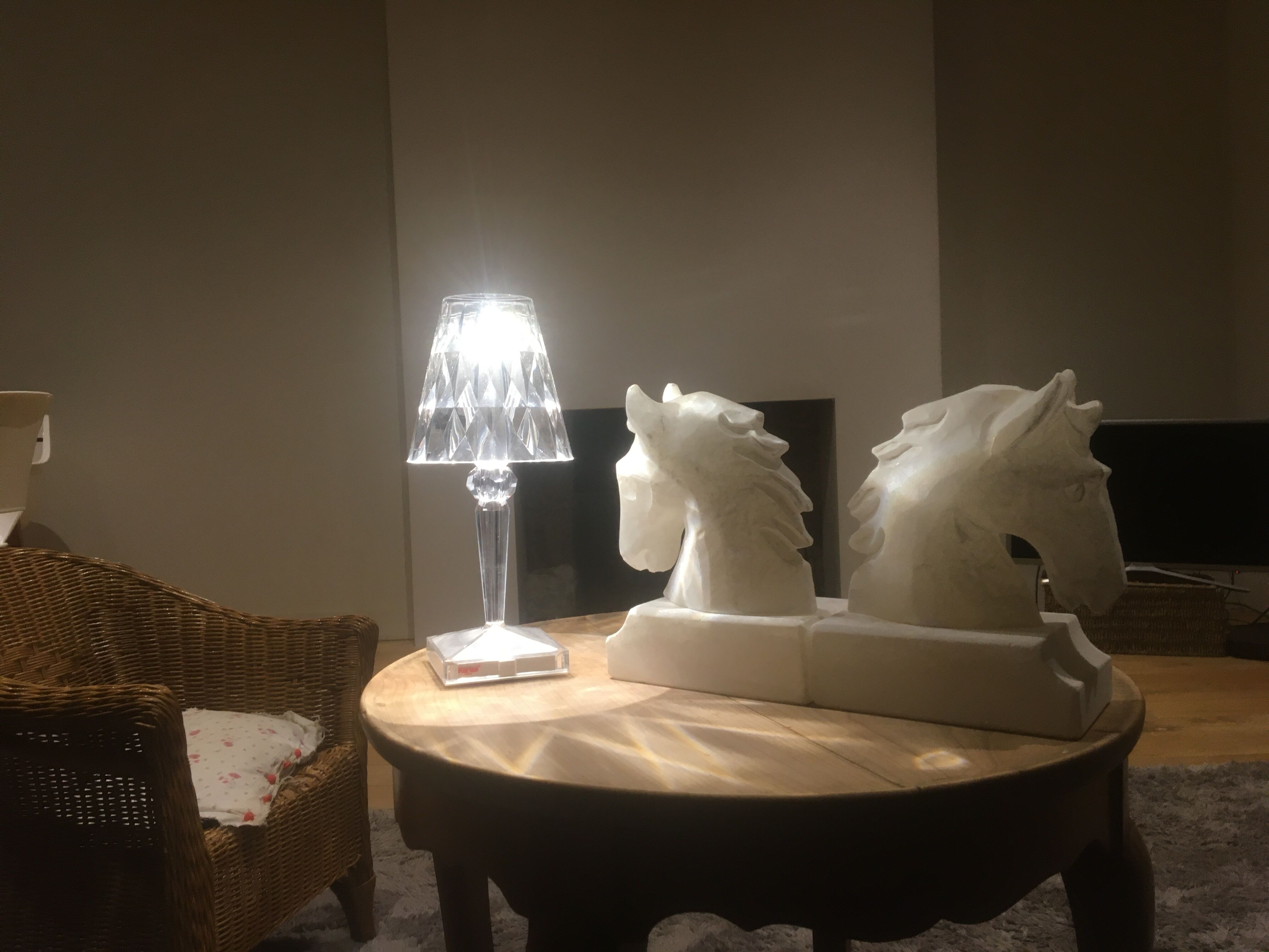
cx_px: 634
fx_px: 1063
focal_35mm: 29
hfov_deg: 61.7
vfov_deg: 48.2
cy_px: 476
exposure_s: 1/33
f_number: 2.2
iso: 100
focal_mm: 4.15
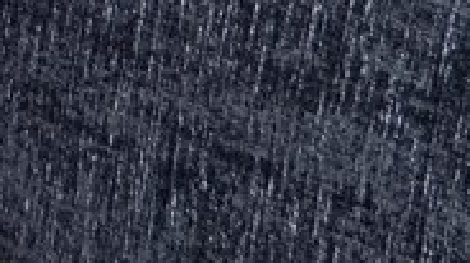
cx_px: -549
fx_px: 1058
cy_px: -682
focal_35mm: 85
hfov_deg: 16.5
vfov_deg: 9.0
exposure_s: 1/120
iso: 160
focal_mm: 2.22
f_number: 2.2
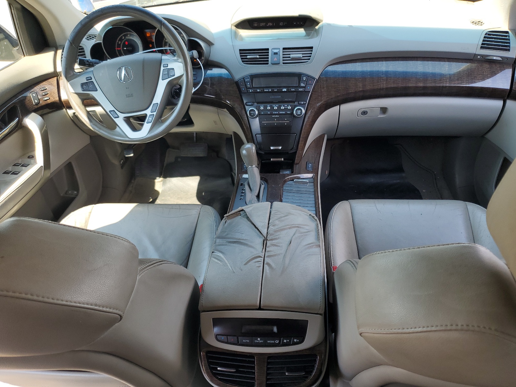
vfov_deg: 53.1
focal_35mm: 26
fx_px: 388
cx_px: 258
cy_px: 194
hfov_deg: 67.3
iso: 50
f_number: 1.5
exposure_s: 1/250
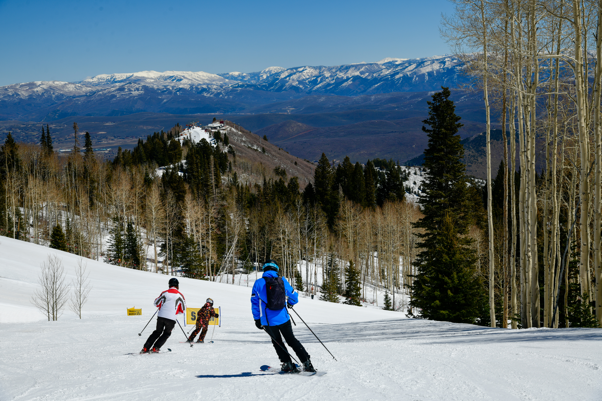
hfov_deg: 34.5
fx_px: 970
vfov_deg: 23.4
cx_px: 301
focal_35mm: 58
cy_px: 200
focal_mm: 58
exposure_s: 1/500
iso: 64
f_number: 11
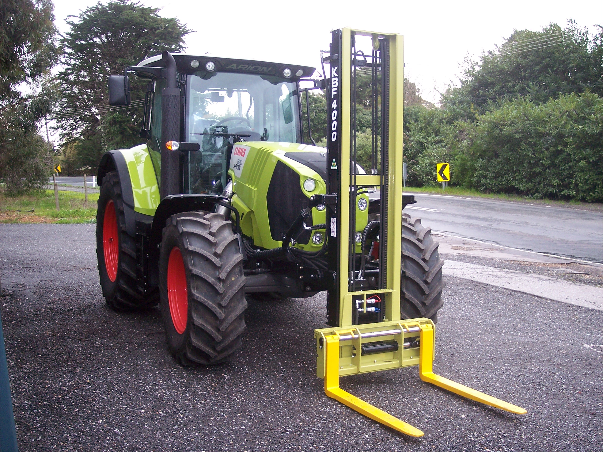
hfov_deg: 47.9
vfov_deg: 36.8
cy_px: 226
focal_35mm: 39
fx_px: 679
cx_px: 302
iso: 140
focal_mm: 8
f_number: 2.8
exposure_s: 1/60
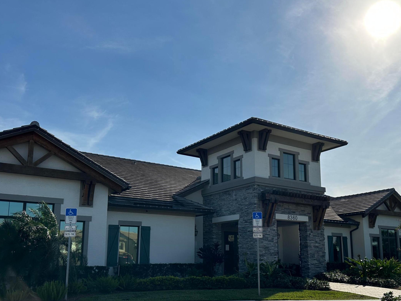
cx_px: 221
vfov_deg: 42.6
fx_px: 382
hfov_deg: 55.2
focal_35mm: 33
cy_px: 189
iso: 80
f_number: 1.78
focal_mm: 6.86
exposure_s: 1/10753
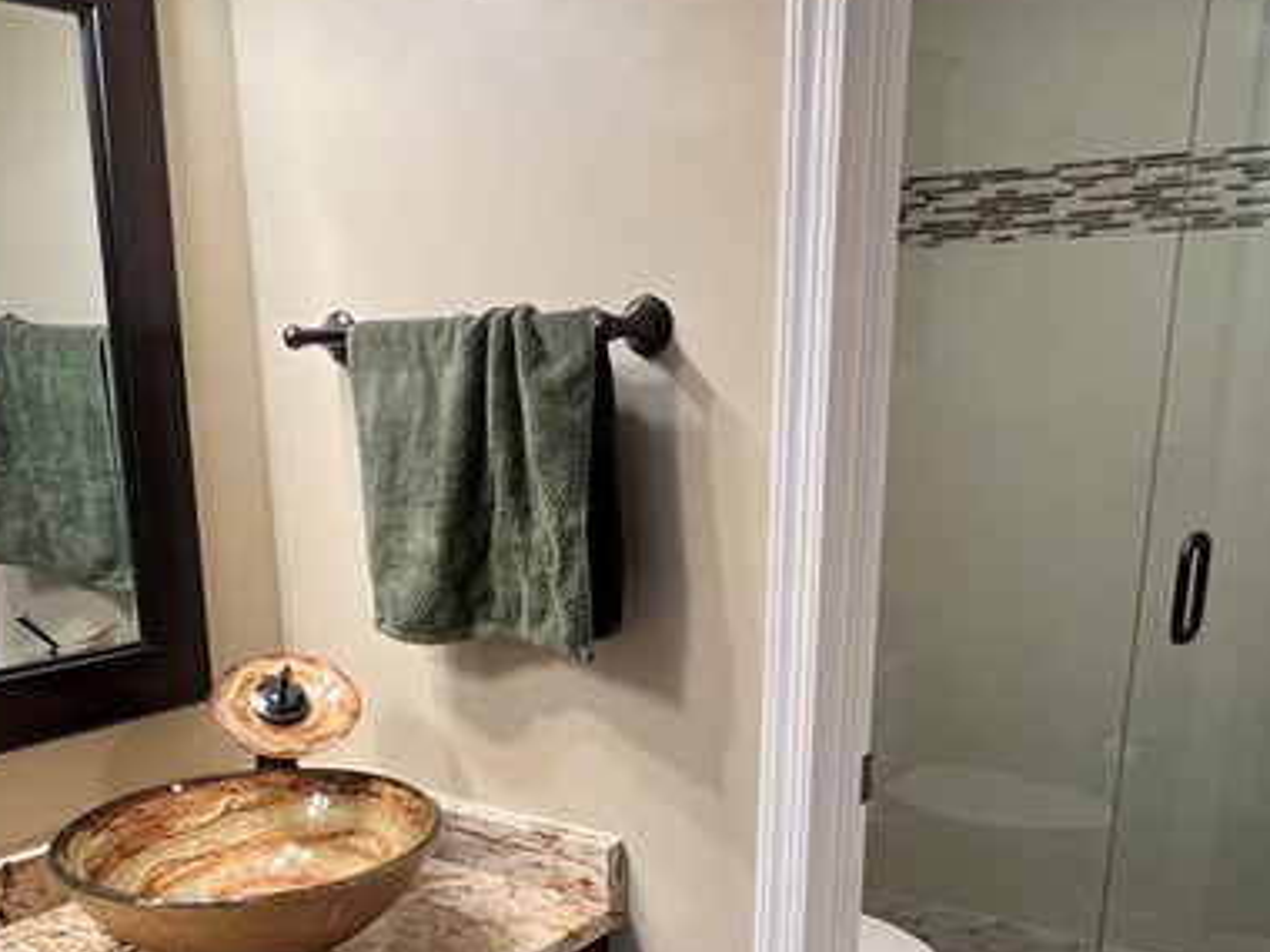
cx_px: 541
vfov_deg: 38.6
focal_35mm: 35
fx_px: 1284
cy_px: 805
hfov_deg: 52.4
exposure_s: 1/60
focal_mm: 1.57
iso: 200
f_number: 1.8
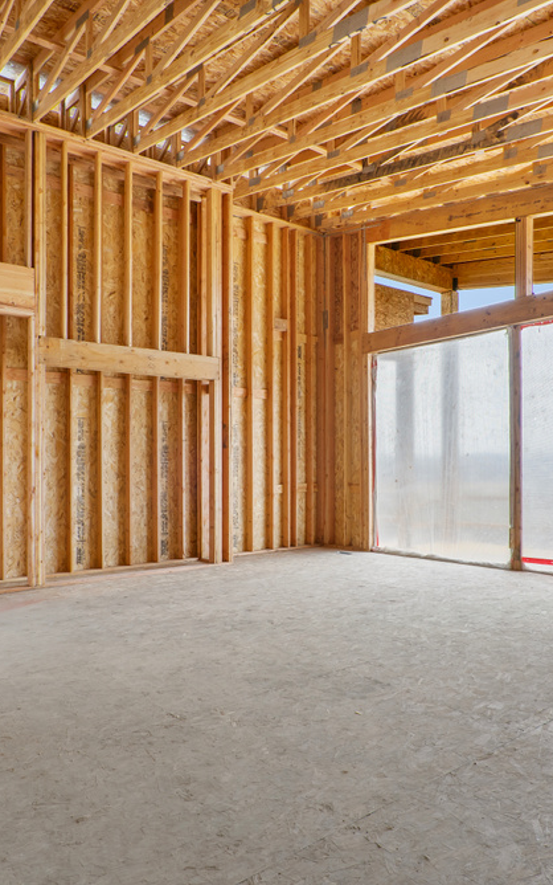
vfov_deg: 72.5
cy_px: 447
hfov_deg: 49.2
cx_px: 247
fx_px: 602
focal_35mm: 25
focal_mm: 16
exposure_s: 1/10
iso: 250
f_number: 9
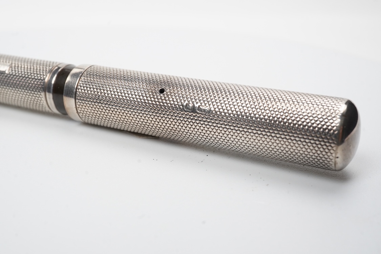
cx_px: 190
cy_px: 127
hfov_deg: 43.6
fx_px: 476
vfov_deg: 29.9
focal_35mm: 45
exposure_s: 1/100
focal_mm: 30
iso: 640
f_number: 22
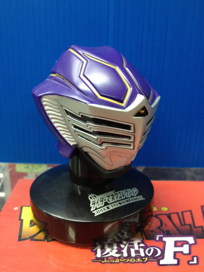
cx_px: 102
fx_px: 275
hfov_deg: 40.7
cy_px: 136
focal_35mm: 35
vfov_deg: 52.6
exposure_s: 1/20
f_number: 2.4
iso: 125
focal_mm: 4.28
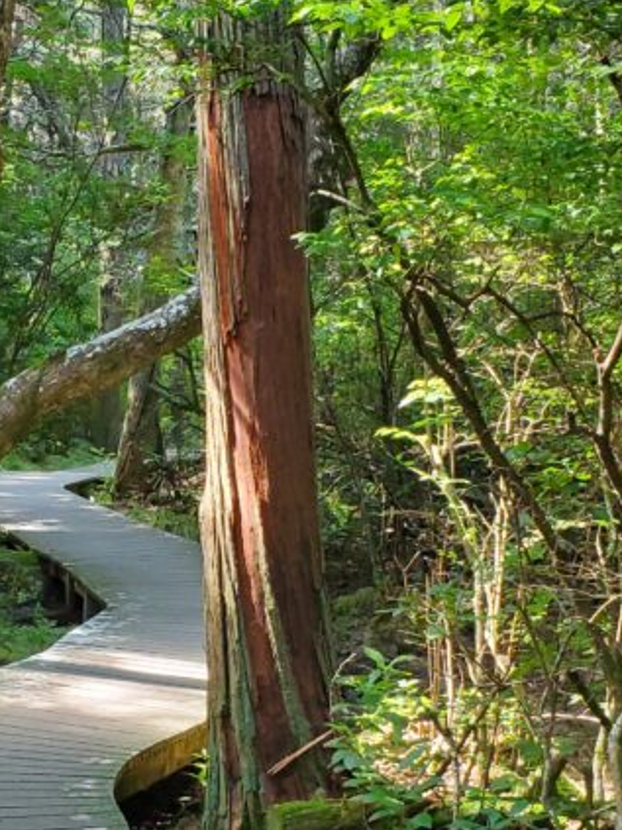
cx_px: 184
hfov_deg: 23.1
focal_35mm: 63
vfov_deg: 30.5
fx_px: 1510
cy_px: 557
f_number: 2.4
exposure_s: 1/120
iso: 250
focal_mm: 4.3
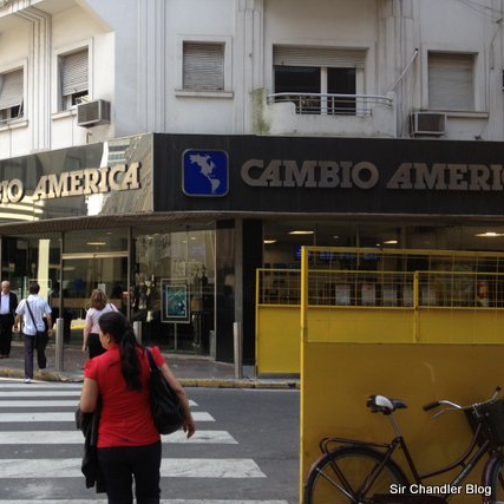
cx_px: 169
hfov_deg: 39.6
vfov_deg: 40.0
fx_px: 692
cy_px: 256
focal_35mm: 42
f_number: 2.4
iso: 50
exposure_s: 1/120
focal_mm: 4.28
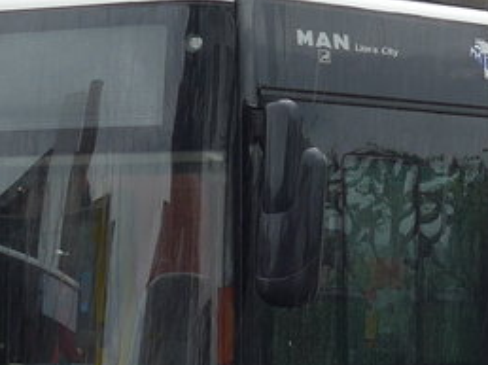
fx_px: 3211
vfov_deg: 6.5
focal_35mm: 228
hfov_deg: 8.7
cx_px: 407
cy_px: 95
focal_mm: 10.1
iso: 80
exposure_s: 1/160
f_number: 3.2
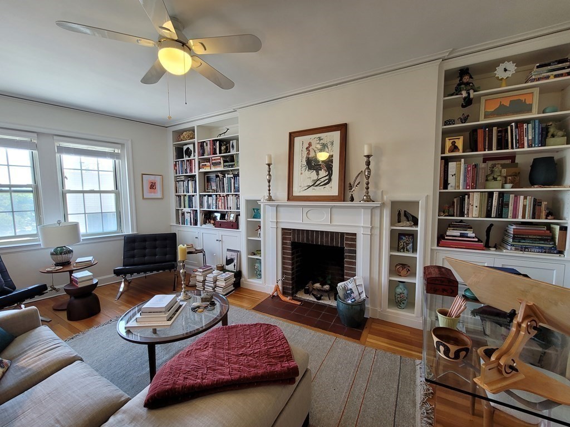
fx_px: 214
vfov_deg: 89.9
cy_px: 214
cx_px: 285
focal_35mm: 13
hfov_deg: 106.2
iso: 100
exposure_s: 1/60
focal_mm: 2.2
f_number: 2.2
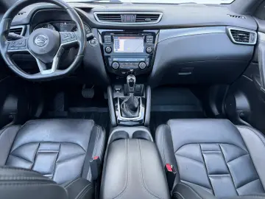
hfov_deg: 71.6
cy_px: 100
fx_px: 184
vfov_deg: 56.8
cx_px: 132
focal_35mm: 24
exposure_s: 1/60
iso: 200
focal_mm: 6.76
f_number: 1.78
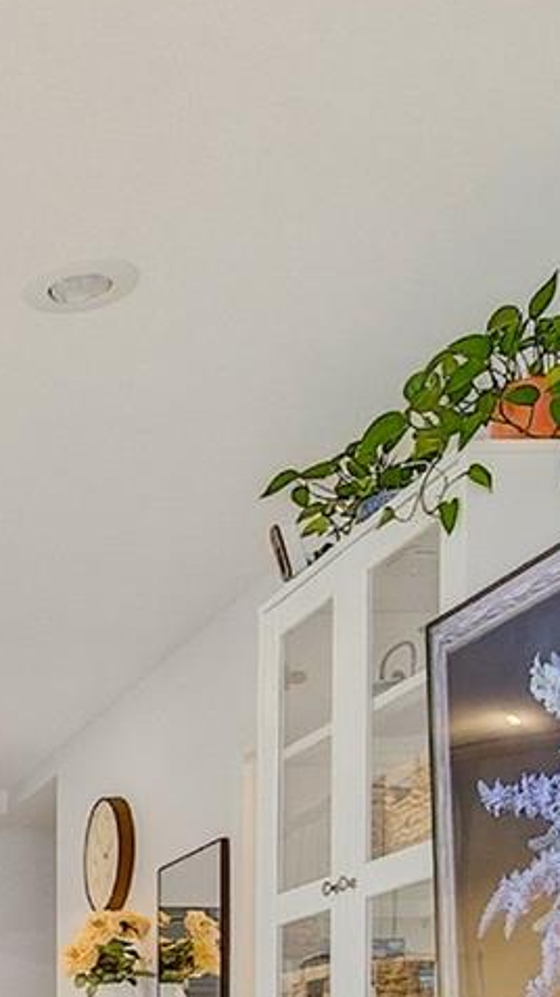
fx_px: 1665
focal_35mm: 63
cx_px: -483
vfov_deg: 29.9
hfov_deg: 15.9
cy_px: 1102
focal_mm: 14
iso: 250
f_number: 7.1
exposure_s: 1/10
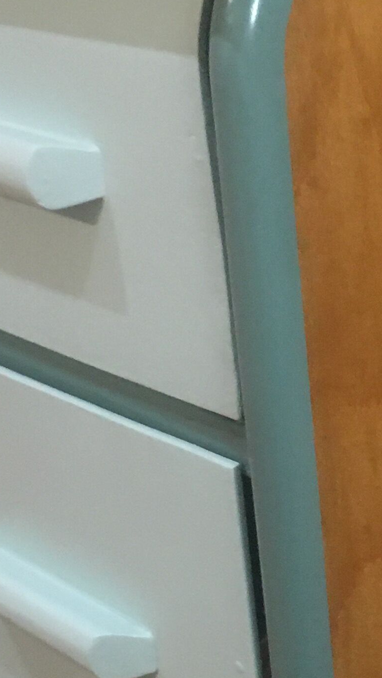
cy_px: 477
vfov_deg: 22.8
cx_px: 386
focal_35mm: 93
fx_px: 1674
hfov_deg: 12.8
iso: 200
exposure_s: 1/20
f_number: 2.2
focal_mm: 4.15
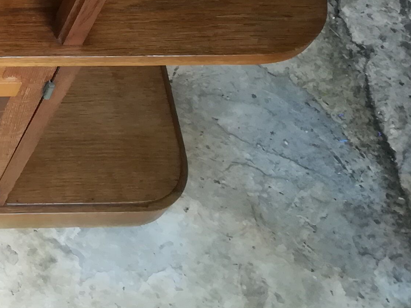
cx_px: -231
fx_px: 1092
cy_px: -185
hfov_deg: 18.5
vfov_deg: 14.7
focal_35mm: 92
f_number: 2.2
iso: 125
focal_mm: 3.83
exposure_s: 1/33.3
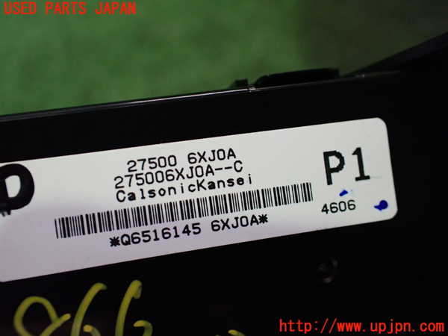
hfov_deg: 60.0
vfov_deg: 46.8
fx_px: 388
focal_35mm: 30
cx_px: 224
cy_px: 168
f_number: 2.3
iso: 800
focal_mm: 5.4
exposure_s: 1/100
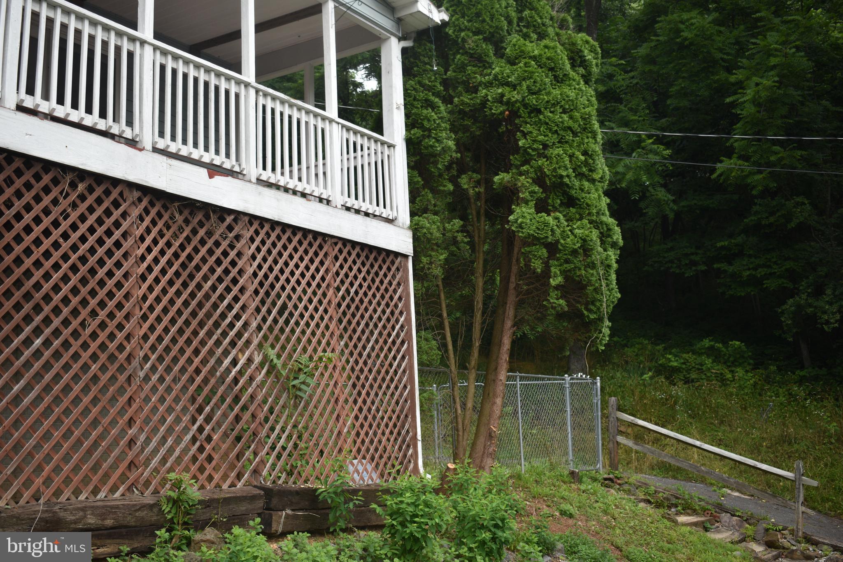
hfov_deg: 46.4
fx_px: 983
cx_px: 422
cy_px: 281
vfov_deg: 31.9
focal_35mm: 42
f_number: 5
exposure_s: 1/200
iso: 160
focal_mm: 28
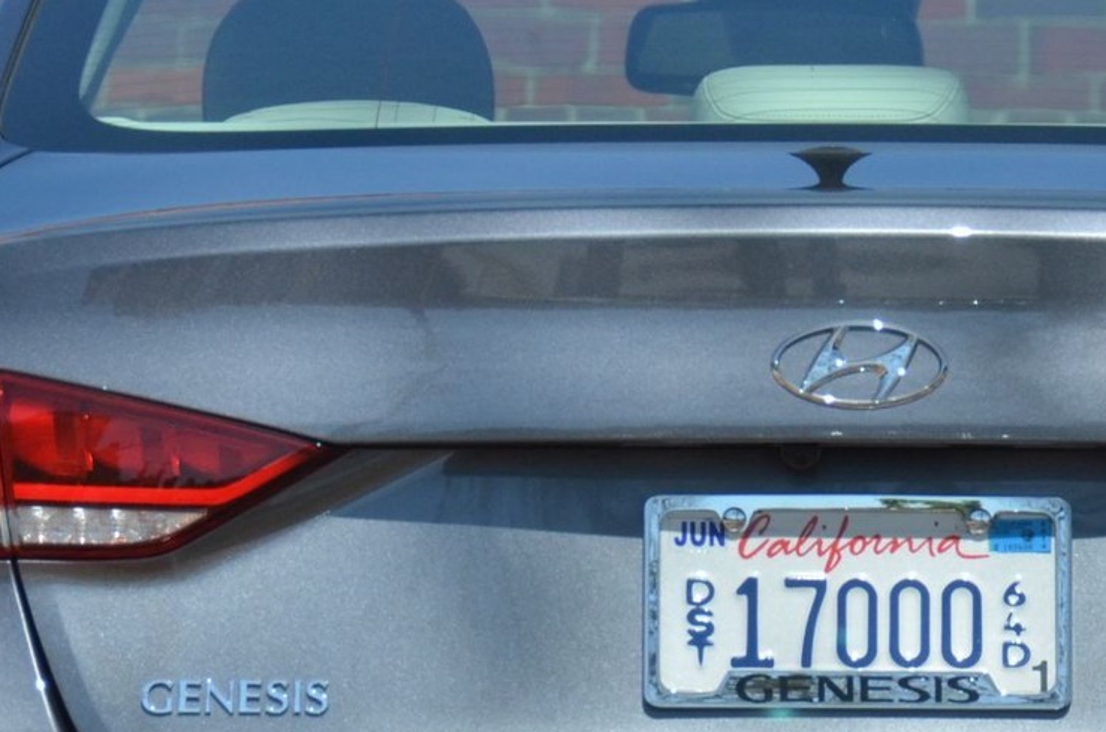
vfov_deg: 2.1
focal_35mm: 660
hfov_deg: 3.1
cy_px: 662
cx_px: 908
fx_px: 20229
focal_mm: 130
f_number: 6.3
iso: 400
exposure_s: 1/1600
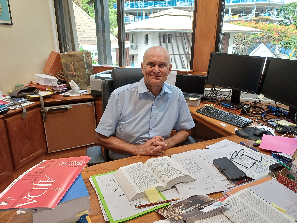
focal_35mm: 25
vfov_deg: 54.9
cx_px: 148
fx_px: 214
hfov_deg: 69.4
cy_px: 112
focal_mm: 4.65
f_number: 1.8
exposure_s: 1/60
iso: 320
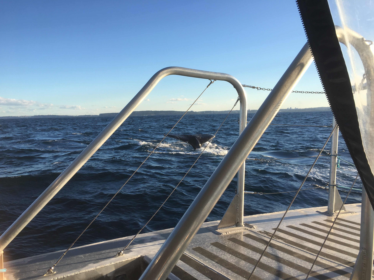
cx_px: 187
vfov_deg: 48.2
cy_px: 140
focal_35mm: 29
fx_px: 313
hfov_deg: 61.7
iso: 25
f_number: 2.2
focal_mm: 4.15
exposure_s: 1/761
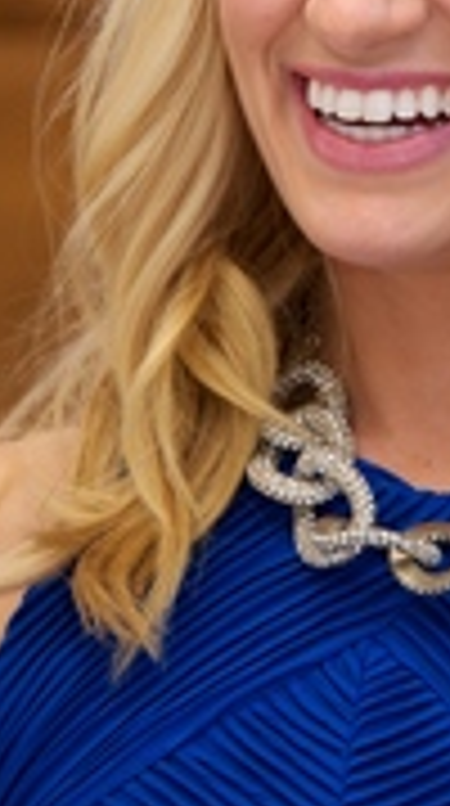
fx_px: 7250
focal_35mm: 340
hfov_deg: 3.6
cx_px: 464
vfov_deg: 6.4
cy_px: 171
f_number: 6.3
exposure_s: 1/60
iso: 800
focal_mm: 145
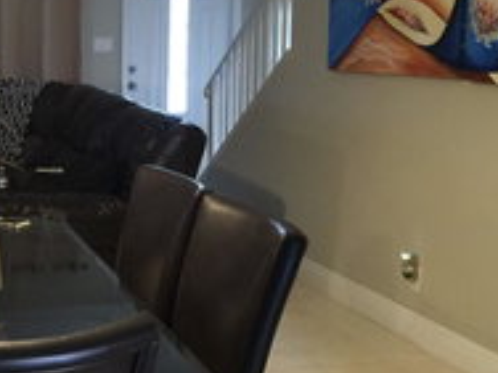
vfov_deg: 22.2
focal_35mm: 66
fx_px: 950
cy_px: 172
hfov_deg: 28.0
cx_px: 25
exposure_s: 1/4
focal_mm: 4.15
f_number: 2.2
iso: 80
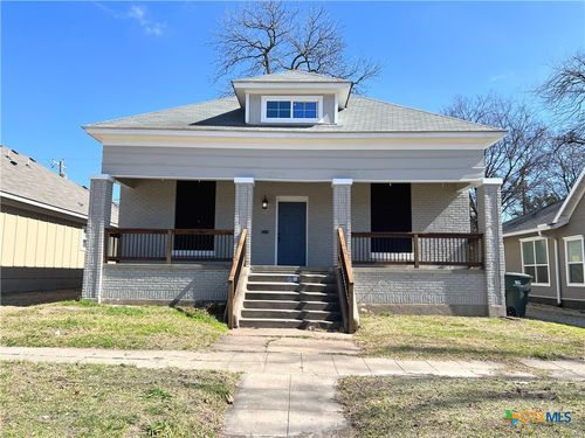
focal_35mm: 26
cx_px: 292
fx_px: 439
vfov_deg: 53.1
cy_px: 219
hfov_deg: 67.3
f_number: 1.5
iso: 50
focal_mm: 5.7
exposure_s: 1/2762
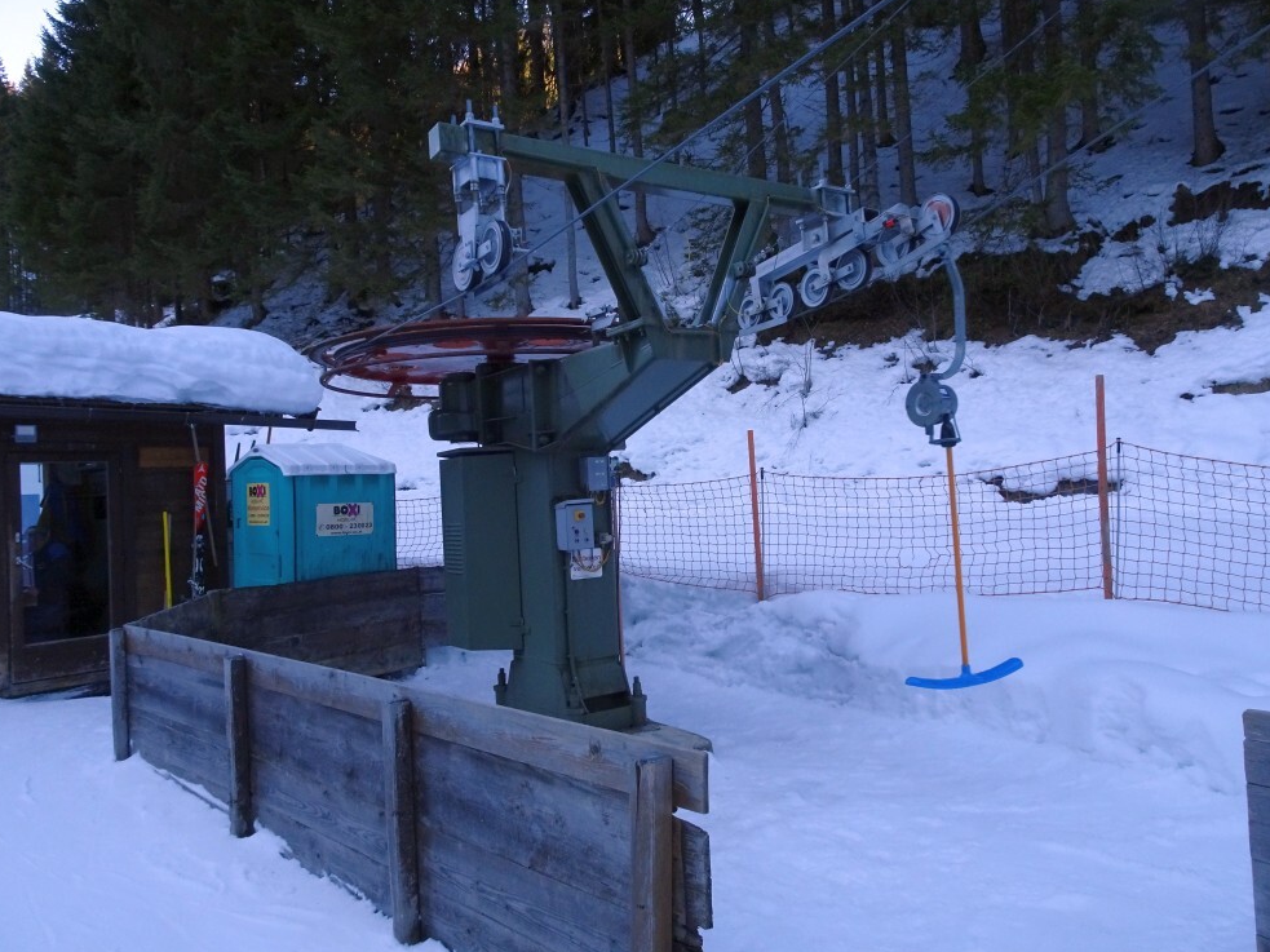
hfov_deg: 69.4
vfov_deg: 54.9
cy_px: 460
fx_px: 917
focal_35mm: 25
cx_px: 652
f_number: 3.5
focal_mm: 4.1
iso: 200
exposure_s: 1/250
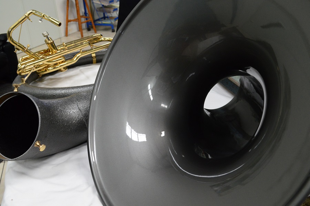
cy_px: 103
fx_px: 310
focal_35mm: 36
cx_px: 155
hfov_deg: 53.2
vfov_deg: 36.8
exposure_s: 1/20
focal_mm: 24
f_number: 5.6
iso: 1600
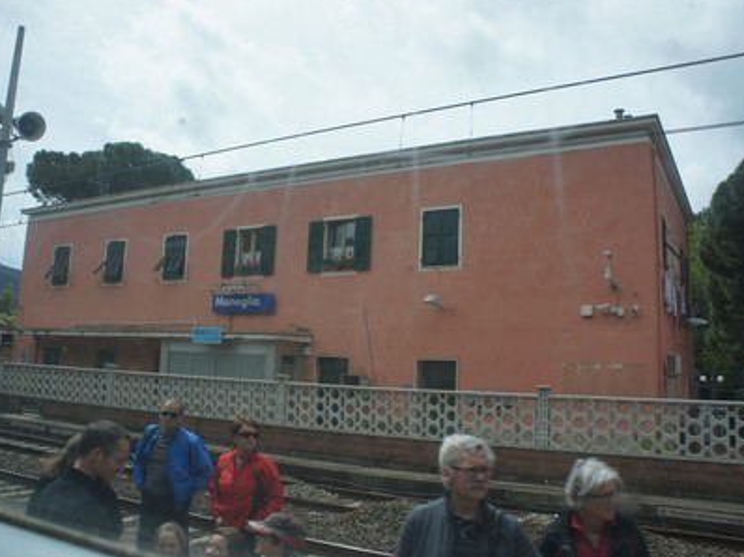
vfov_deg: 46.7
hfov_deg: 60.0
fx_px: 644
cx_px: 365
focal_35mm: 30
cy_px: 273
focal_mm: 18
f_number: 7.1
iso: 200
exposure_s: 1/500
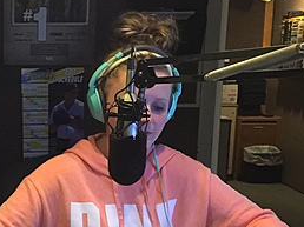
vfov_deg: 20.2
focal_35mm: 72
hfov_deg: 25.5
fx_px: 632
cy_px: 172
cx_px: -11
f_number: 2.2
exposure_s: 1/15
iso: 125
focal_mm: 4.15
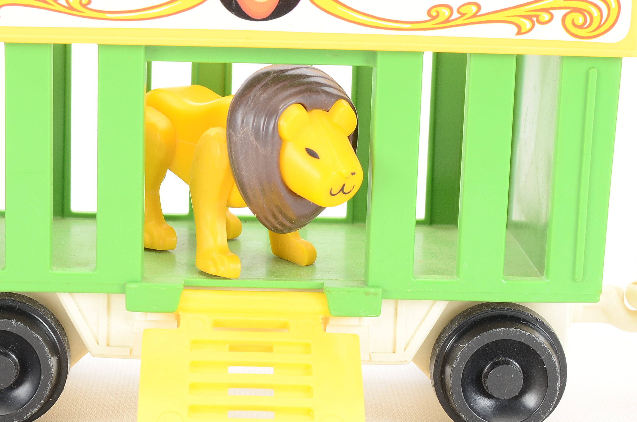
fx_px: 1904
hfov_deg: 19.0
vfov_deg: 12.7
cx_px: 241
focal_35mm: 108
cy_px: 208
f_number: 10
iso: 250
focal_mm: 45
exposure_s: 1/80
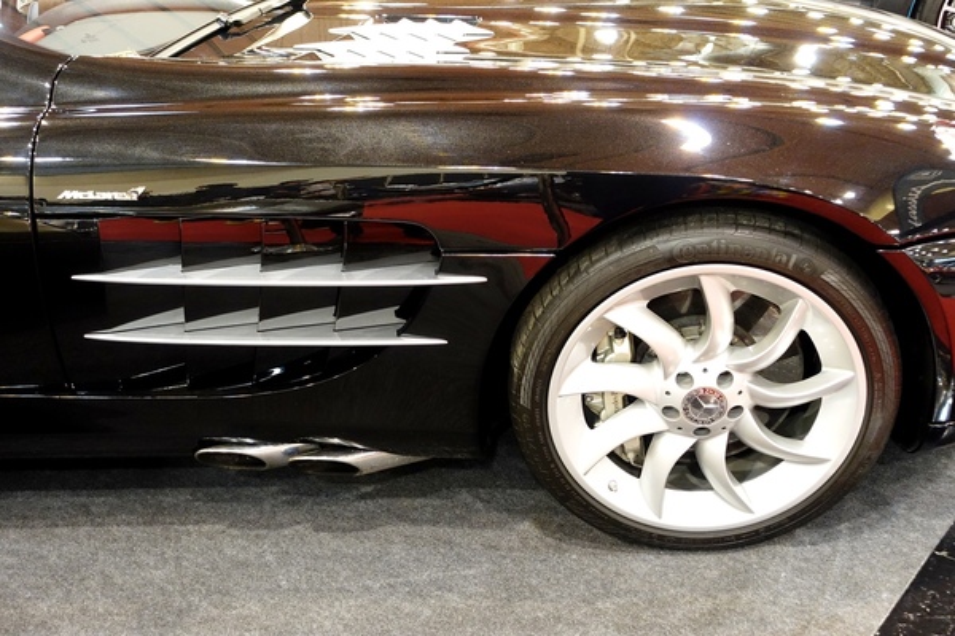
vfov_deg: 35.9
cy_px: 318
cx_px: 478
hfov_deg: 51.9
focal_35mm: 37
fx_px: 981
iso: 800
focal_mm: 13.53
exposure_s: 1/40
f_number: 2.8
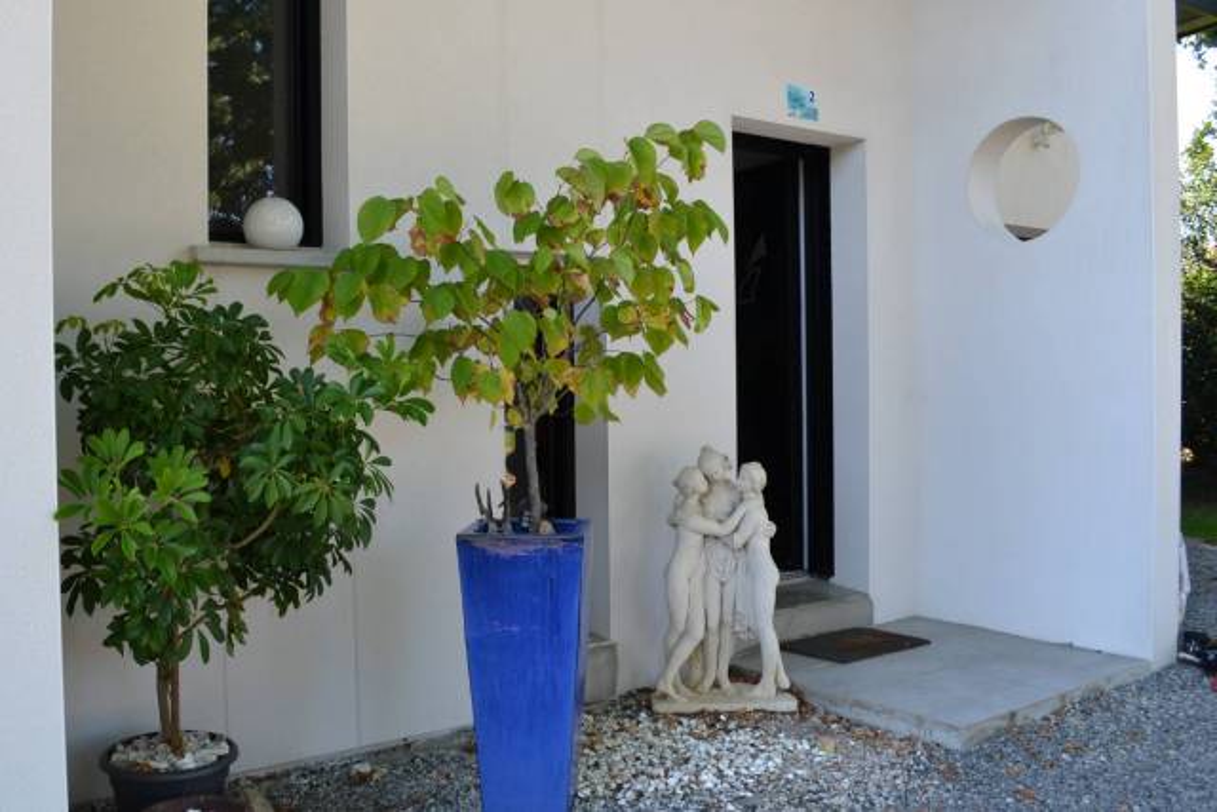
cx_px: 608
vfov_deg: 48.0
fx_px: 913
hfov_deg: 67.4
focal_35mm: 27
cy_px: 406
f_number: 5.6
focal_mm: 18
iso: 220
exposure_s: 1/125
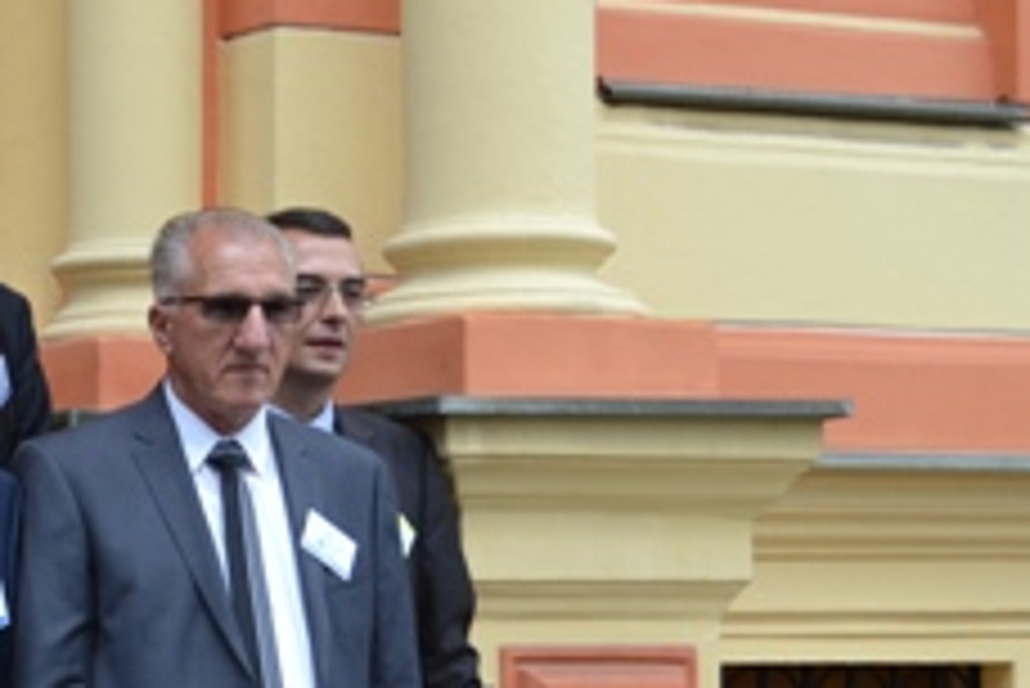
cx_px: -342
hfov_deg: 14.6
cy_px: 704
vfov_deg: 10.2
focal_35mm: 134
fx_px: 3836
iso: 100
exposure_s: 1/160
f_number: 6.3
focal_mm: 32
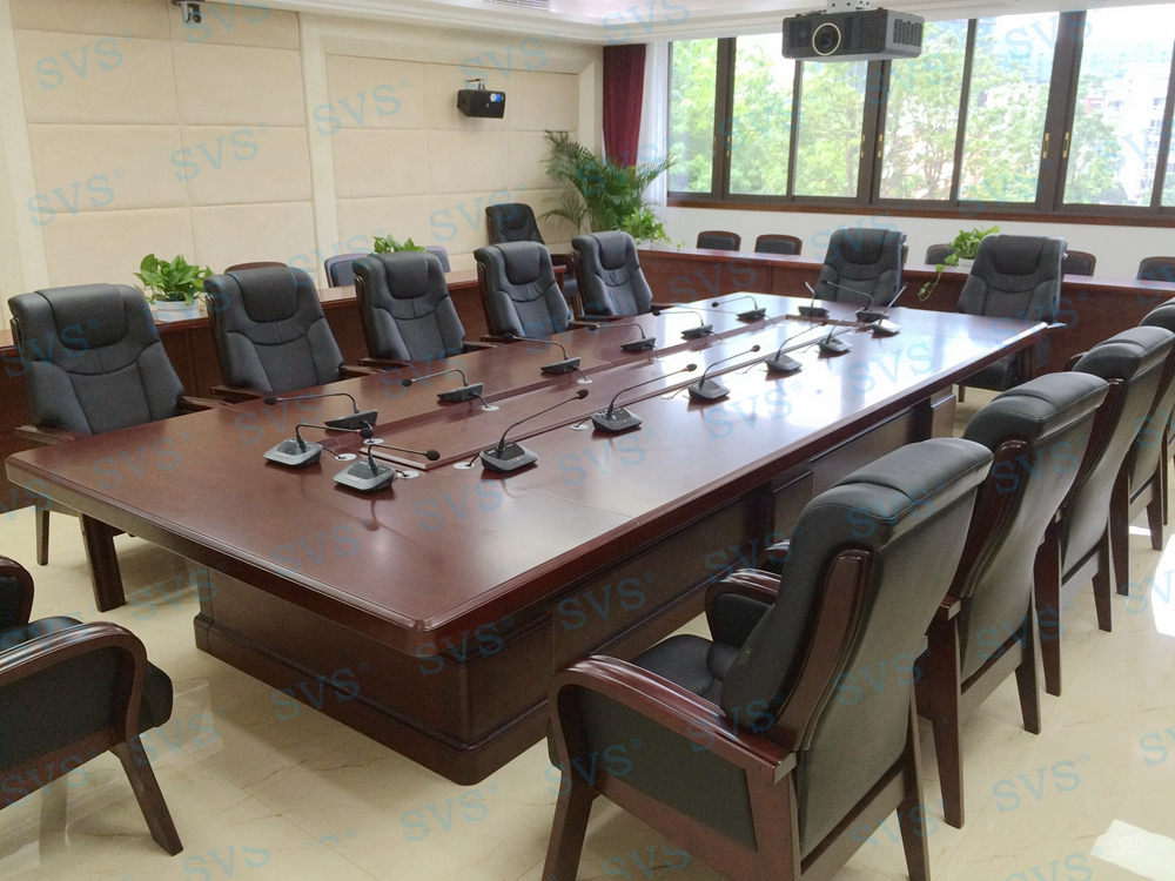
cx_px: 588
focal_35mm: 29
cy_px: 440
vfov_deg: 48.2
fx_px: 984
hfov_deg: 61.7
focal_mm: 4.15
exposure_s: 1/100
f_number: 2.2
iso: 64
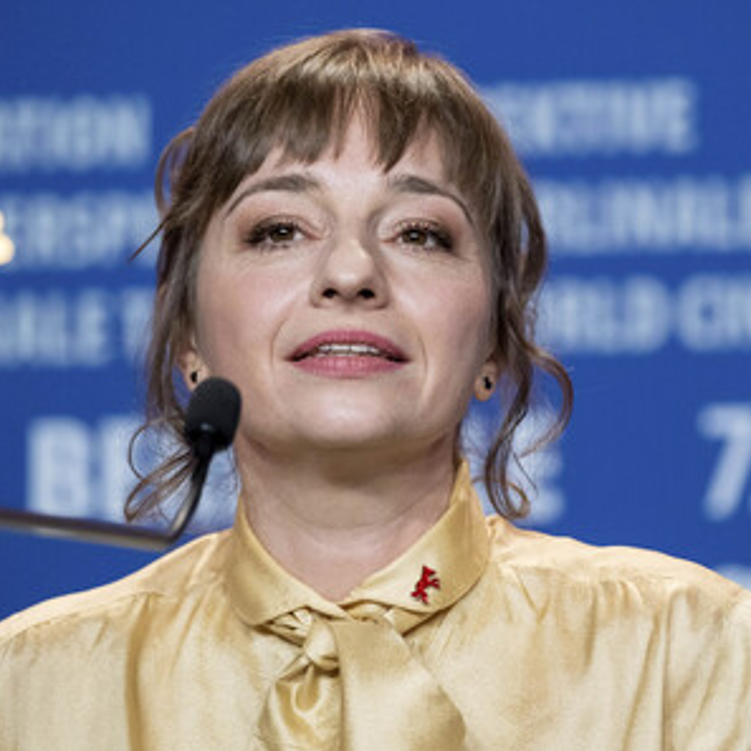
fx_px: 6136
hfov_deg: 7.0
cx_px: 398
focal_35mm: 250
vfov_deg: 7.0
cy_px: 377
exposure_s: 1/300
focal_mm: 129.2
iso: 2000
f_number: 2.8
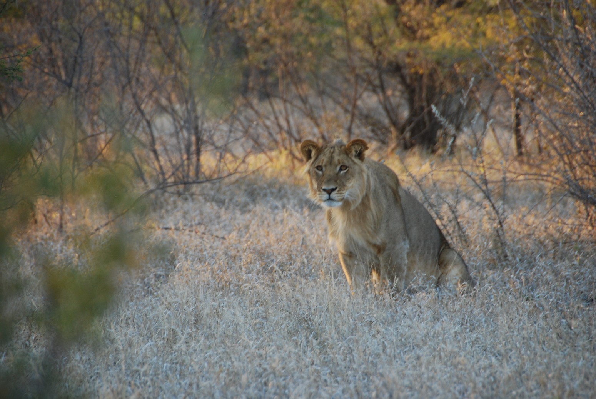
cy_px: 200
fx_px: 4973
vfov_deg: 4.6
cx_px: 298
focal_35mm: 300
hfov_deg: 6.9
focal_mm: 200
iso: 400
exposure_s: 1/125
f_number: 5.6
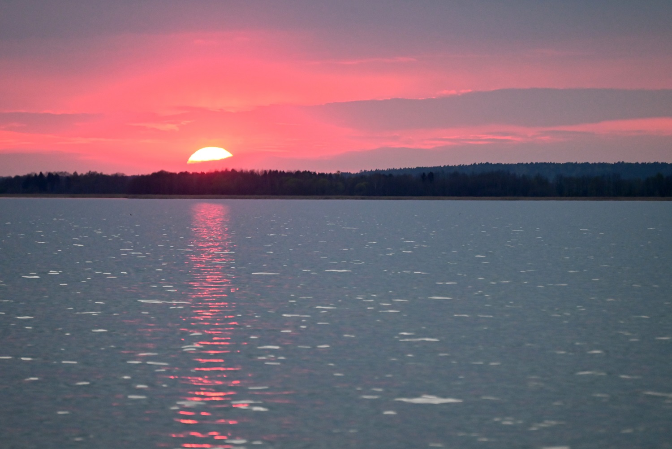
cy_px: 224
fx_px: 5601
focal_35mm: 300
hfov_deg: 6.9
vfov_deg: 4.6
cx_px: 336
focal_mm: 300
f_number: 5.6
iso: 3200
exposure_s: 1/250
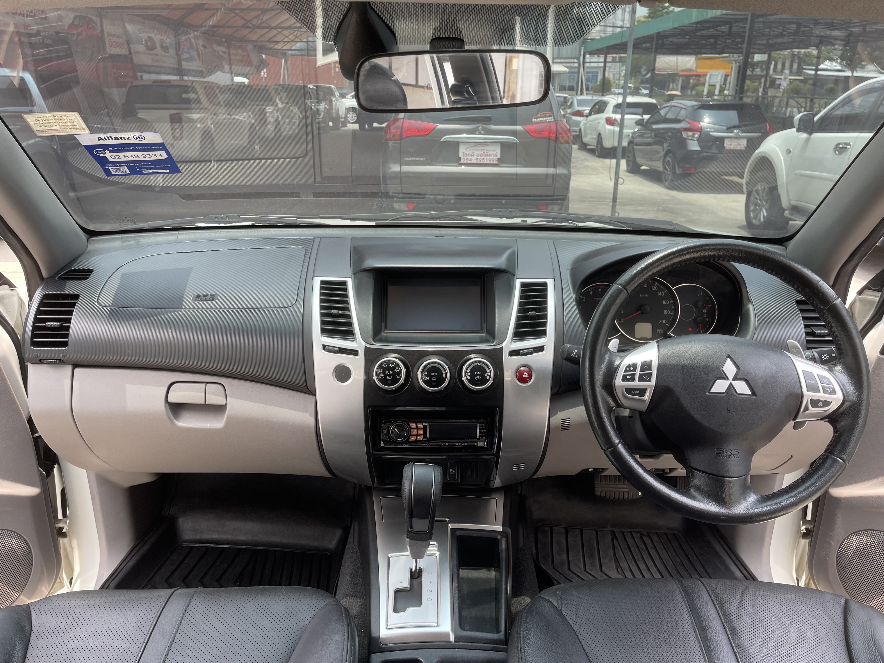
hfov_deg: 69.4
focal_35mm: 25
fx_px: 638
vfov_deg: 54.9
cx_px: 442
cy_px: 332
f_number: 1.6
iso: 32
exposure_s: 1/208
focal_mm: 5.1
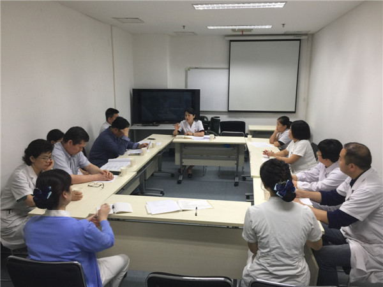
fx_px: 321
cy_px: 144
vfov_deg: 48.2
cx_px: 192
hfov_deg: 61.7
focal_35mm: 29
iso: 50
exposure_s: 1/17
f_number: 2.2
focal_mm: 4.15
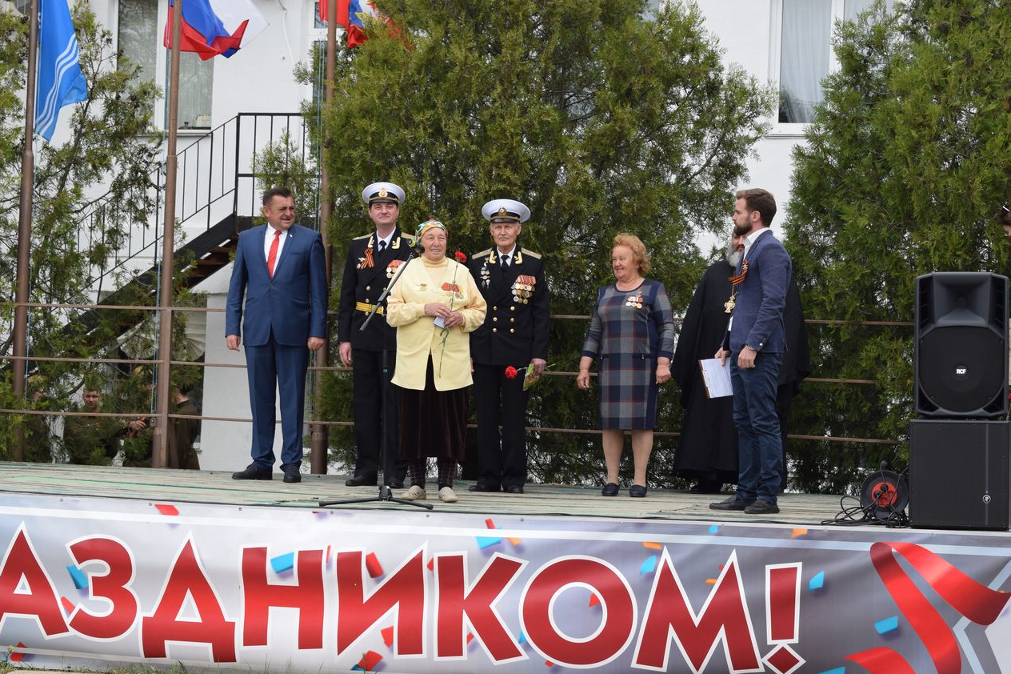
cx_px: 510
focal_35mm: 79
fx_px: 2218
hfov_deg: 25.7
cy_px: 339
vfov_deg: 17.3
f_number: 8
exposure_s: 1/250
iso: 200
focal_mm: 52
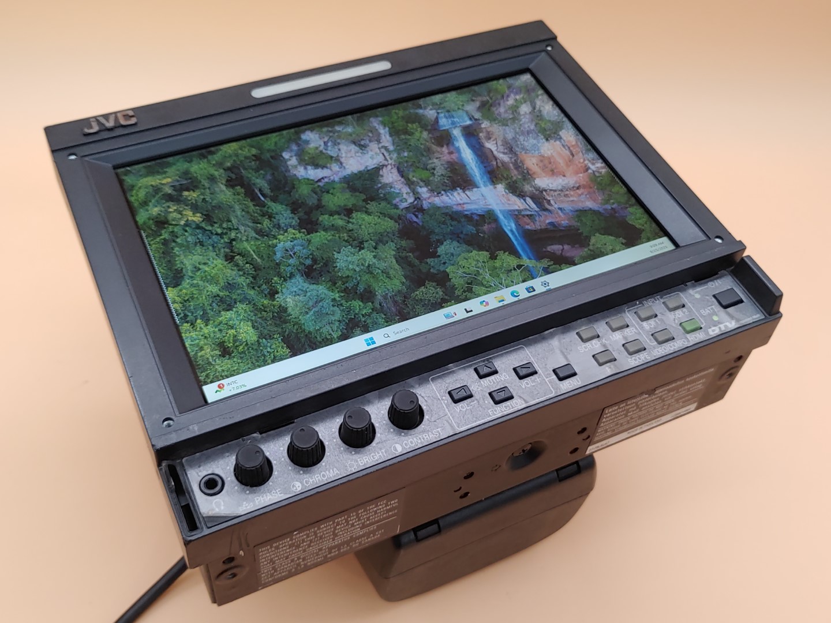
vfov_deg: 39.7
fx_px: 864
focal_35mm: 36
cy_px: 312
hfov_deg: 51.4
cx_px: 416
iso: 50
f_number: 1.8
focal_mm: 4.36
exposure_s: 1/63
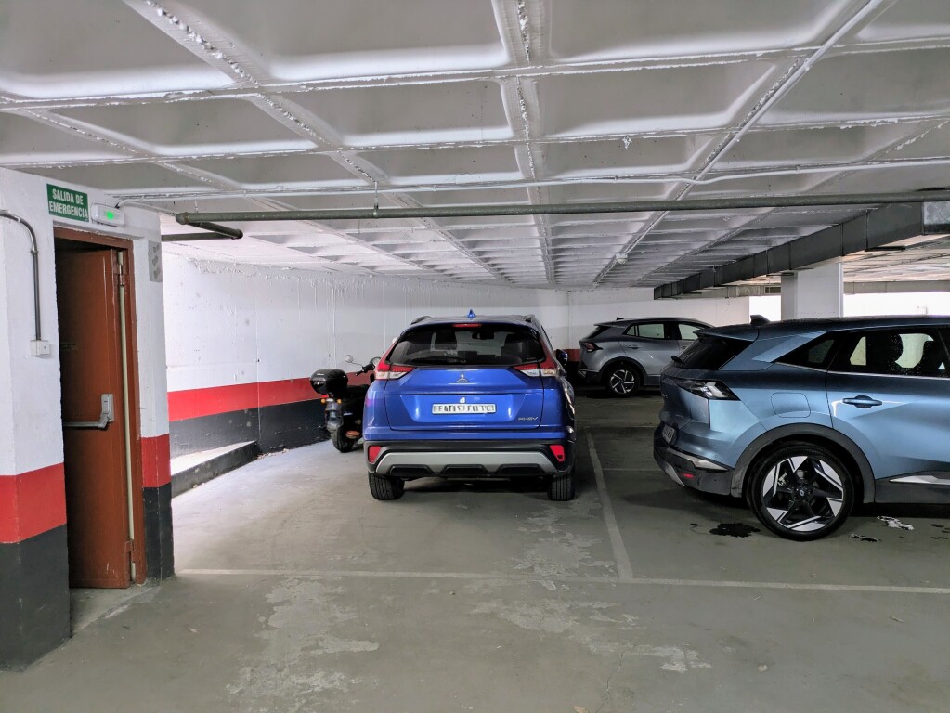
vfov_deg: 54.9
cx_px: 475
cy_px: 356
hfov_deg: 69.4
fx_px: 686
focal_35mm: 25
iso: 279
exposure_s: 1/25
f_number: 1.89
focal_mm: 5.43
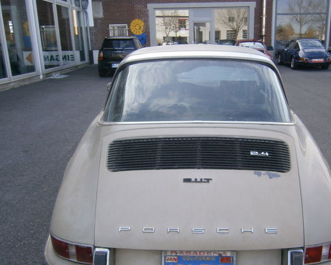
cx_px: 196
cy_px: 174
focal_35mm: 36
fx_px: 353
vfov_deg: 40.7
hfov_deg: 50.0
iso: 80
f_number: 2.8
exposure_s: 1/250
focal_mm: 4.7
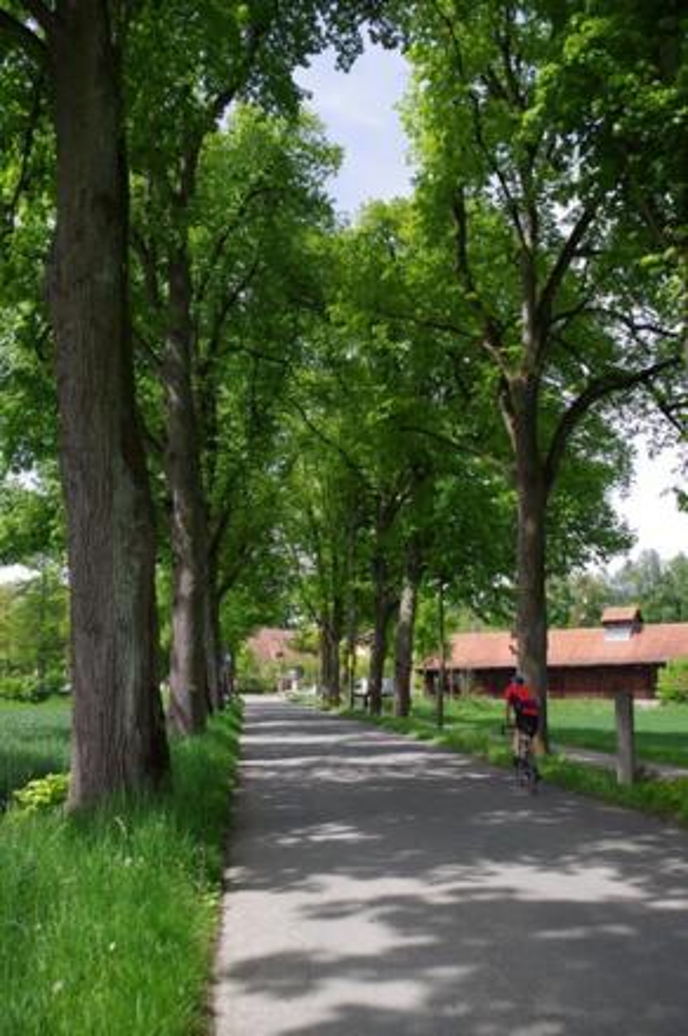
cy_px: 518
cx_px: 344
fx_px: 891
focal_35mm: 31
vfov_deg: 60.4
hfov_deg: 42.2
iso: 100
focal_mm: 21.25
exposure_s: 1/200
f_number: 5
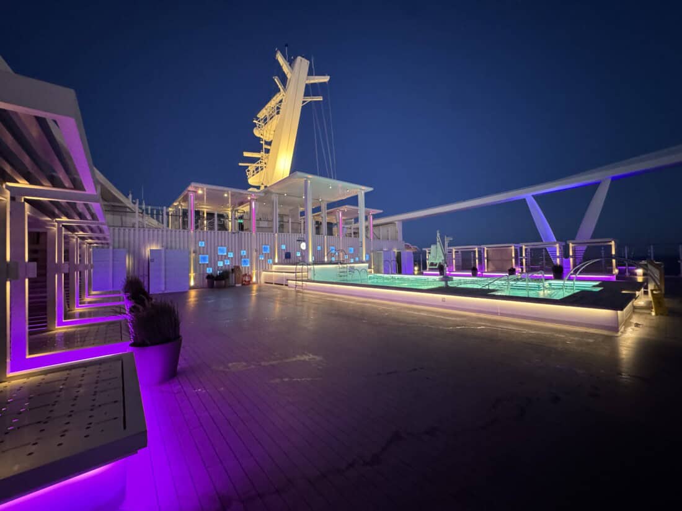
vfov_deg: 85.7
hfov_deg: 102.1
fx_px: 276
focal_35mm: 14
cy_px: 256
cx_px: 341
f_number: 2.2
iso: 1000
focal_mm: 2.2
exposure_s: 1/49
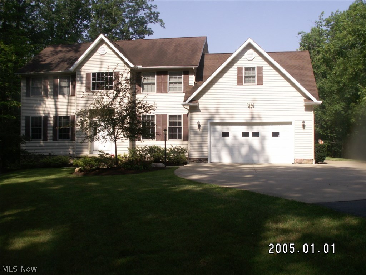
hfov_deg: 52.6
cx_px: 183
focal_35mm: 35
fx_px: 370
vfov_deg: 40.7
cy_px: 138
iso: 50
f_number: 6.3
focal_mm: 5.86
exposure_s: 1/200
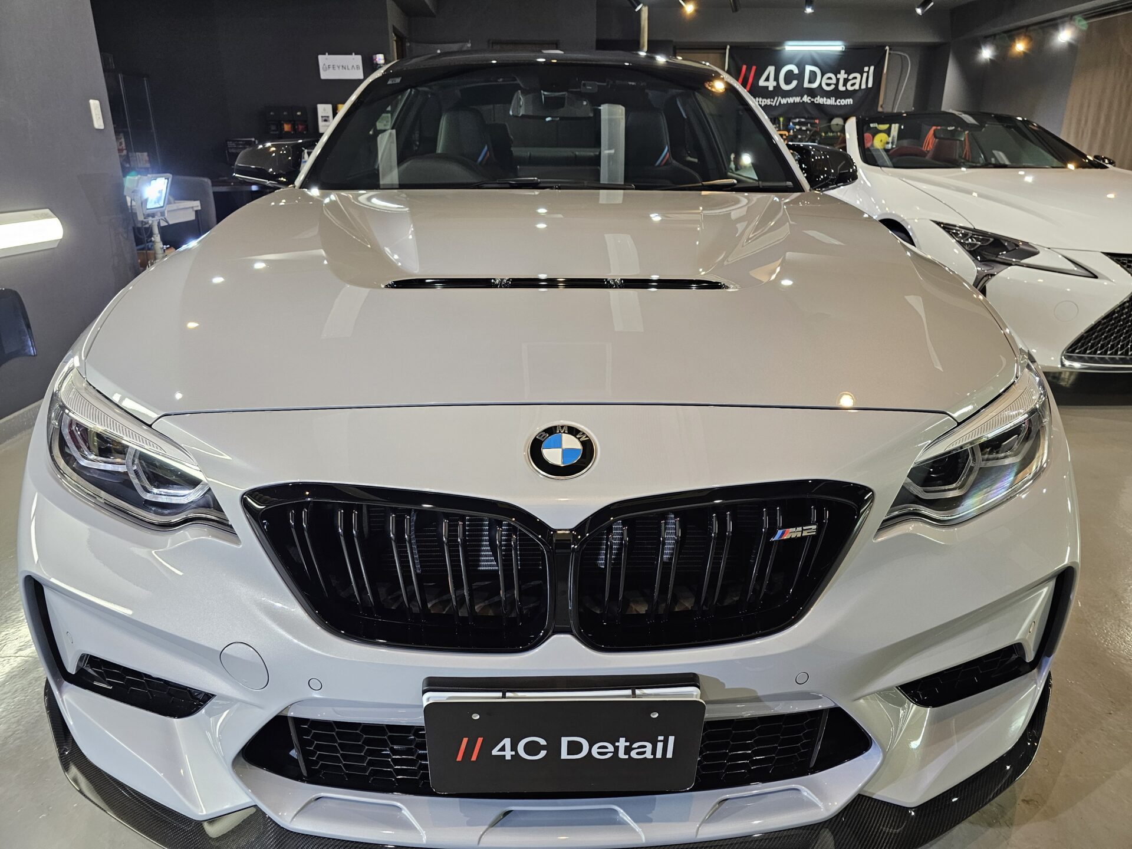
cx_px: 566
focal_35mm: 23
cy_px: 424
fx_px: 752
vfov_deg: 58.9
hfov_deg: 73.9
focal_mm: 6.3
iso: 200
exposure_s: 1/100
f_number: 1.7
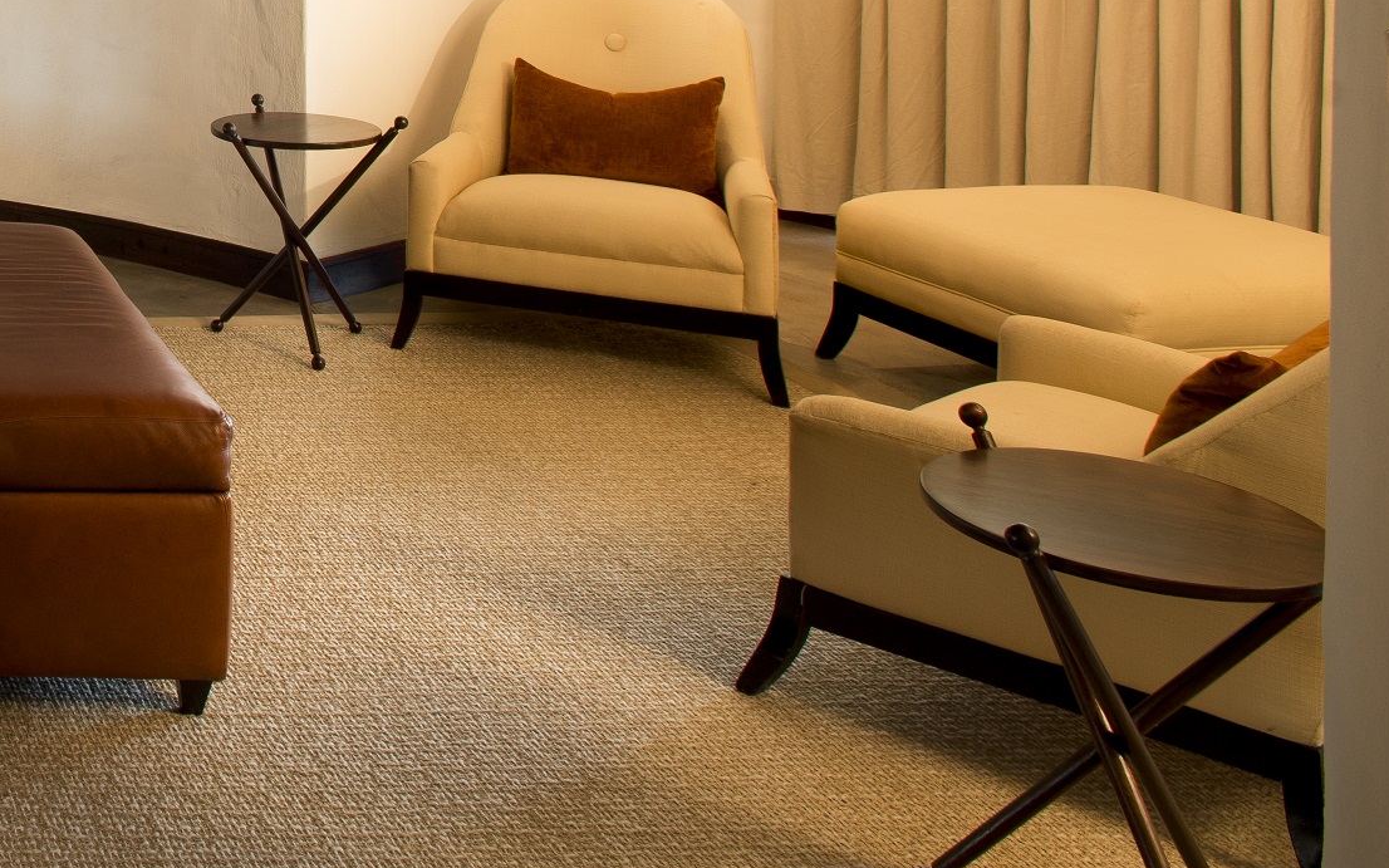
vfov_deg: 24.1
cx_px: -388
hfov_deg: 32.7
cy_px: -256
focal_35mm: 47
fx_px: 1779
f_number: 9.5
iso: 200
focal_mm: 17
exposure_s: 1/3
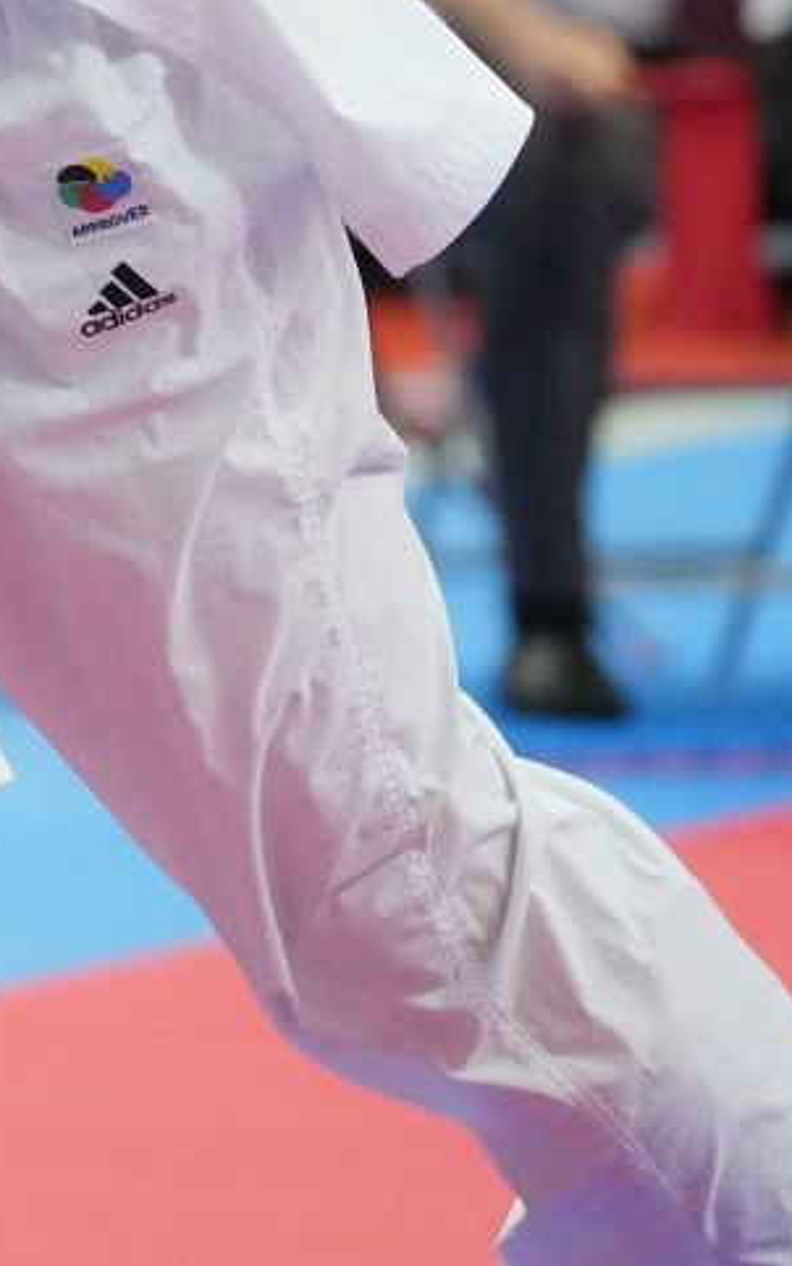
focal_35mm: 463
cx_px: -677
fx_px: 15985
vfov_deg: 4.5
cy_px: -278
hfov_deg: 2.8
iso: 4000
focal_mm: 122
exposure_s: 1/1000
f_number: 3.2
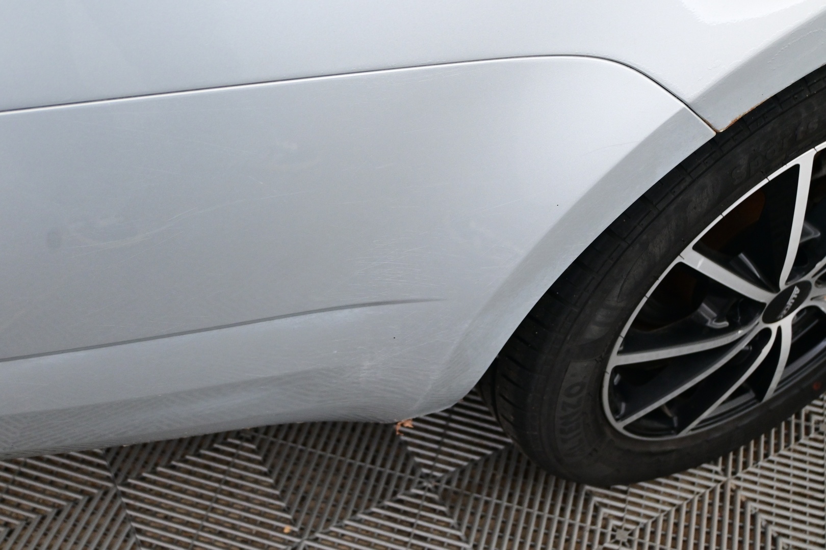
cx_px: 413
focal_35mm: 40
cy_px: 275
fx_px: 912
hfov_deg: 48.7
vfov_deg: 33.6
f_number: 4.5
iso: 1600
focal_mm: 26.5
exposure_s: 1/40
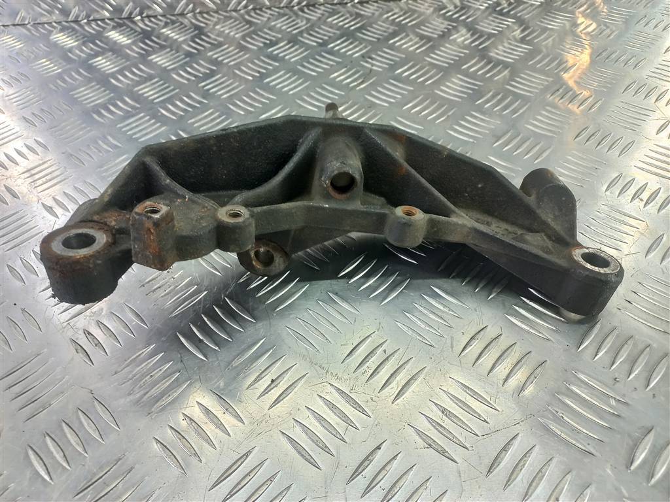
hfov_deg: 69.4
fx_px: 484
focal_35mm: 25
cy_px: 251
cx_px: 335
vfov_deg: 54.9
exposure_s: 1/50
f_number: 1.8
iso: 100
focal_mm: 4.6
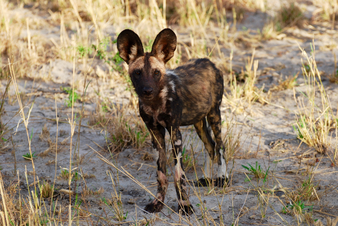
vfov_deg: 6.3
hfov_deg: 9.5
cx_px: 169
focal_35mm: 218
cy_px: 113
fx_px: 2044
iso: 250
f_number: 5
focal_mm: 145
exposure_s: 1/500
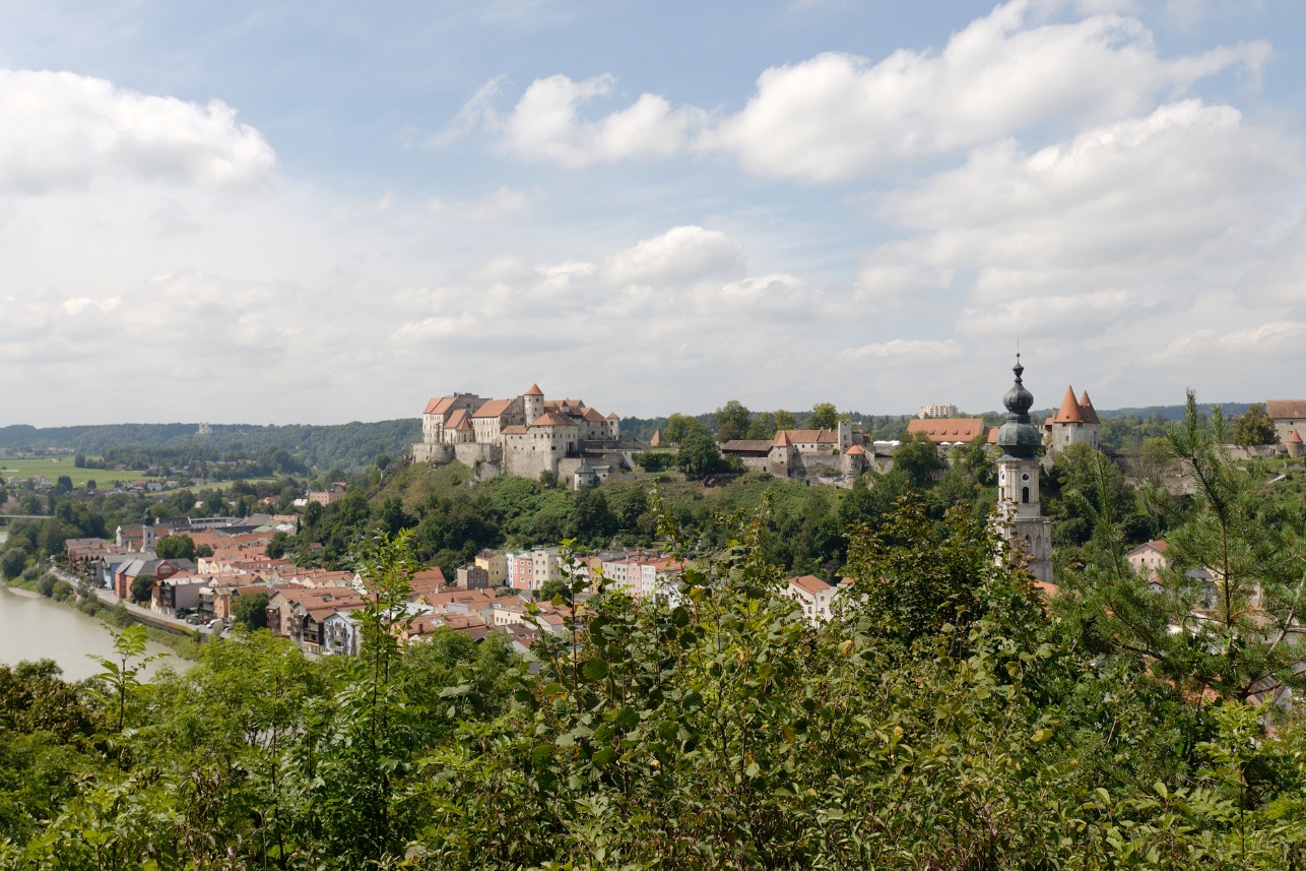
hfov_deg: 51.9
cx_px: 643
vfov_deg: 35.9
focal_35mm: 37
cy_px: 431
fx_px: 1342
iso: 100
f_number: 8
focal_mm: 24
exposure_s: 1/250
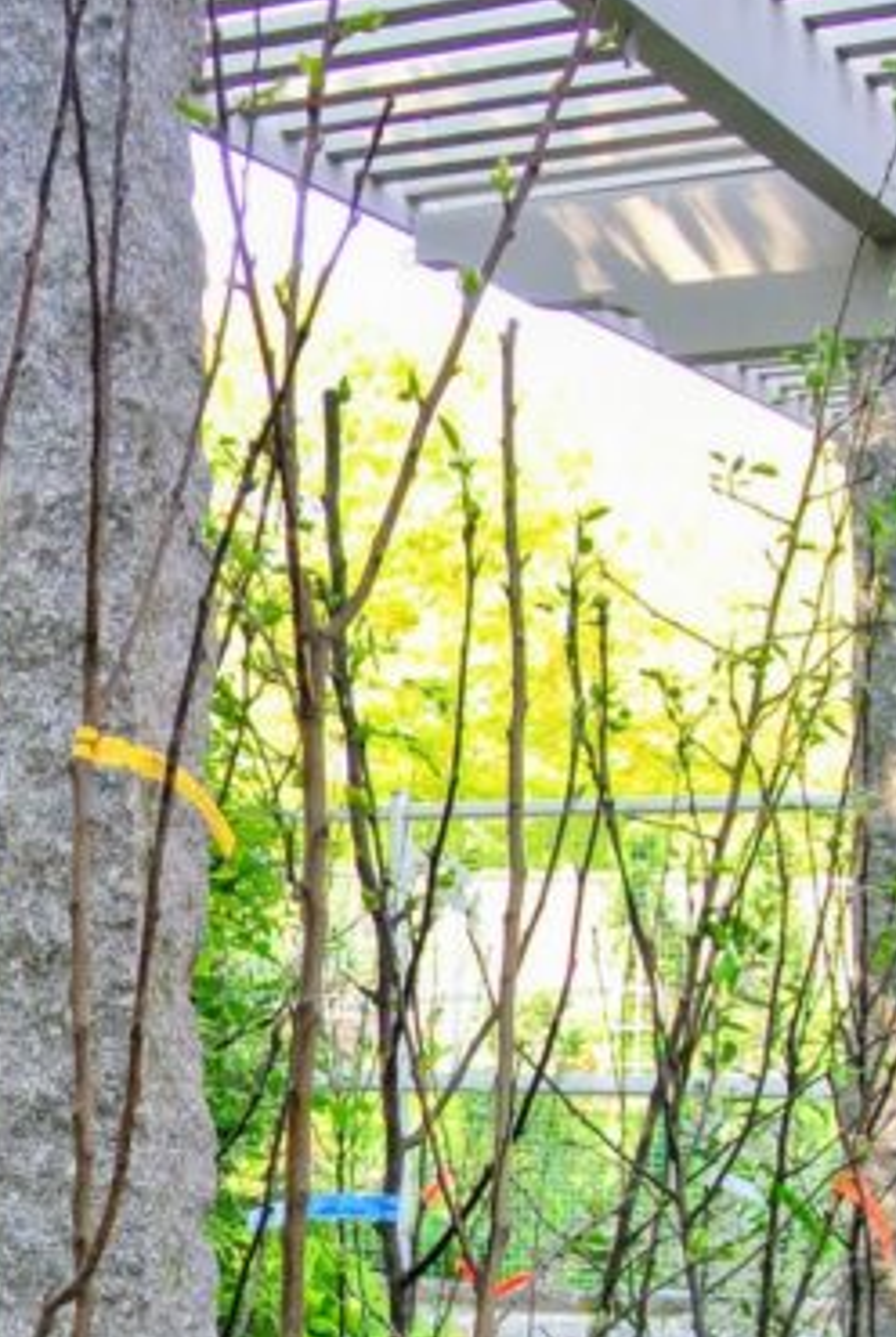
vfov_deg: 23.5
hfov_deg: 16.2
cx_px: -18
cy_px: 1301
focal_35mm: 83
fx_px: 3087
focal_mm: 11.4
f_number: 3.5
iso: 100
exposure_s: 1/60
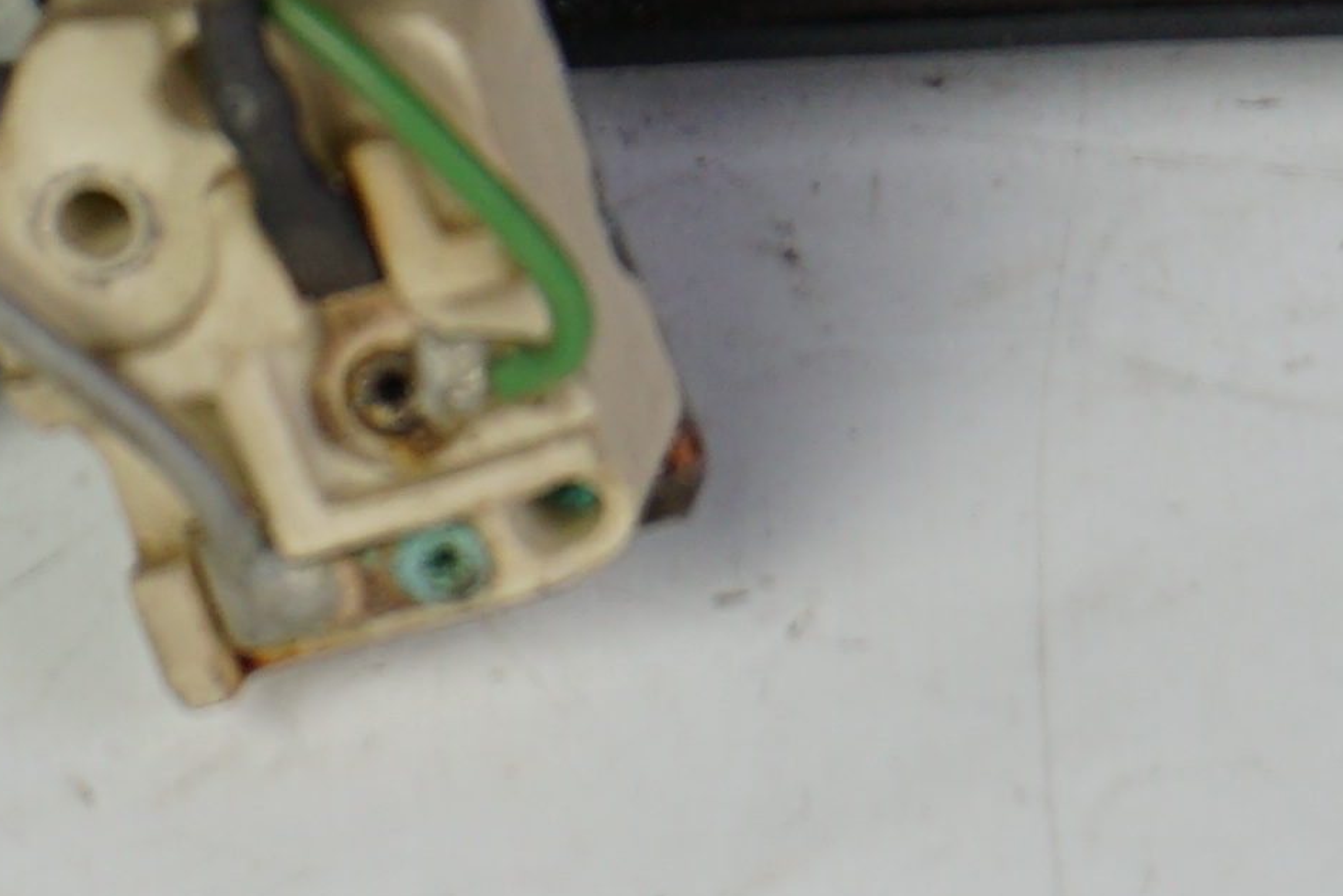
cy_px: -1776
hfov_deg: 4.6
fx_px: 16565
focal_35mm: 444
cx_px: 1036
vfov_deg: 3.0
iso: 200
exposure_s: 1/160
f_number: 8
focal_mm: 70
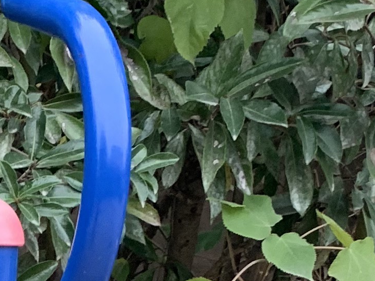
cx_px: -193
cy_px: 638
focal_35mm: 145
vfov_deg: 9.3
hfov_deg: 12.9
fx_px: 1571
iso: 100
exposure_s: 1/117
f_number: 1.8
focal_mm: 4.25
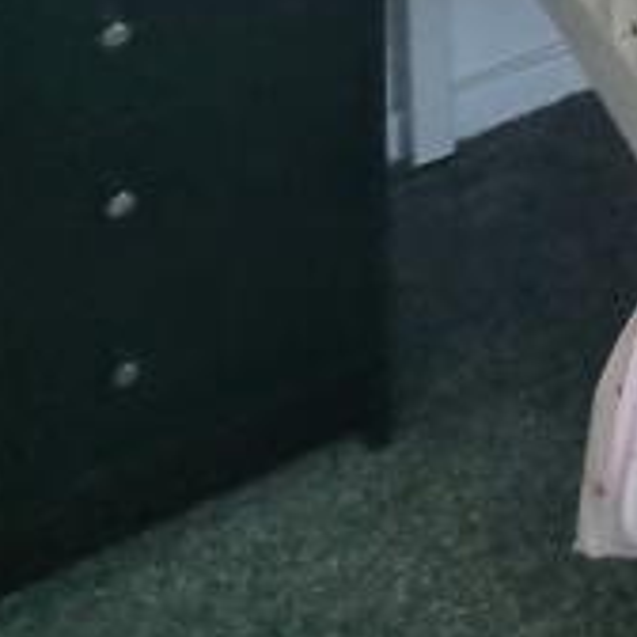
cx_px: 1551
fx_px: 1457
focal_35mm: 70
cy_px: -774
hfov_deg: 14.7
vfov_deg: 16.1
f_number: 2.2
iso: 100
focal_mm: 2.2
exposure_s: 1/100
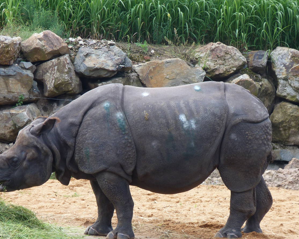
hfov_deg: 3.3
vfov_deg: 2.6
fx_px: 5185
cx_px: 120
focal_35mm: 586
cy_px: 141
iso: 80
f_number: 4.3
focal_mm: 75.2
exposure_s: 1/125
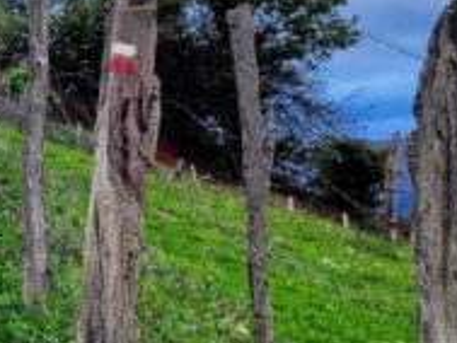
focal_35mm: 146
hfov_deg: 12.0
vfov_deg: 9.9
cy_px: -174
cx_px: -462
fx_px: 1929
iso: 25
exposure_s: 1/180
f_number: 1.8
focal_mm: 6.4
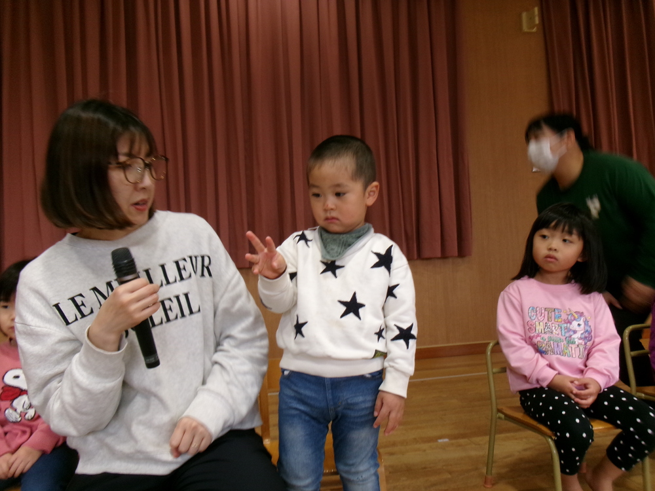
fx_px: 530
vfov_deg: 49.7
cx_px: 328
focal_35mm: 28
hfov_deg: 63.4
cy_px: 246
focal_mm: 5.1
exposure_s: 1/34
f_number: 3.9
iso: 218
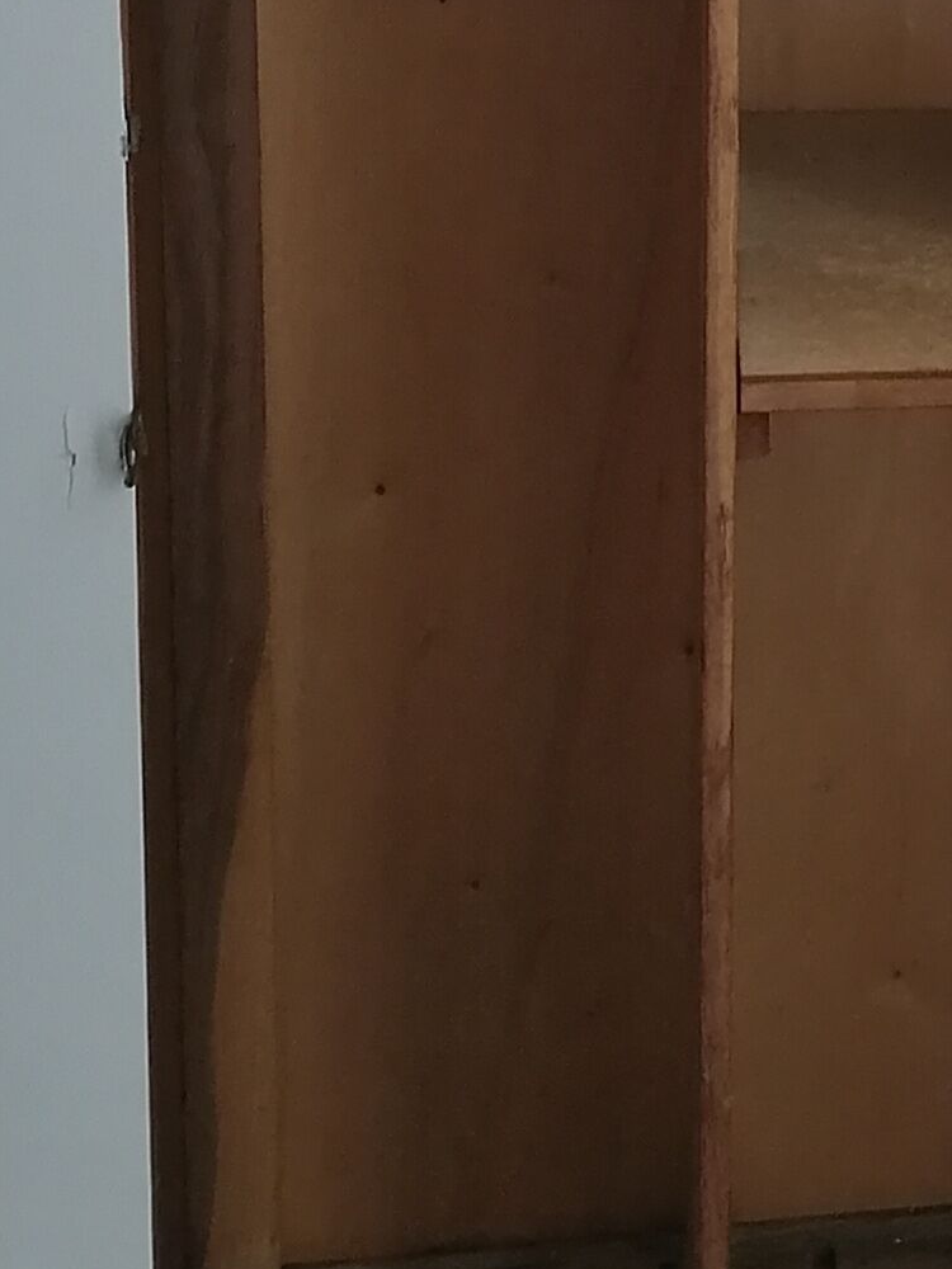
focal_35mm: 108
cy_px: 129
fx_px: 3960
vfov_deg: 17.9
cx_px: 1800
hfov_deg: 12.4
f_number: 1.8
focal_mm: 4.75
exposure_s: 1/60
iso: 200
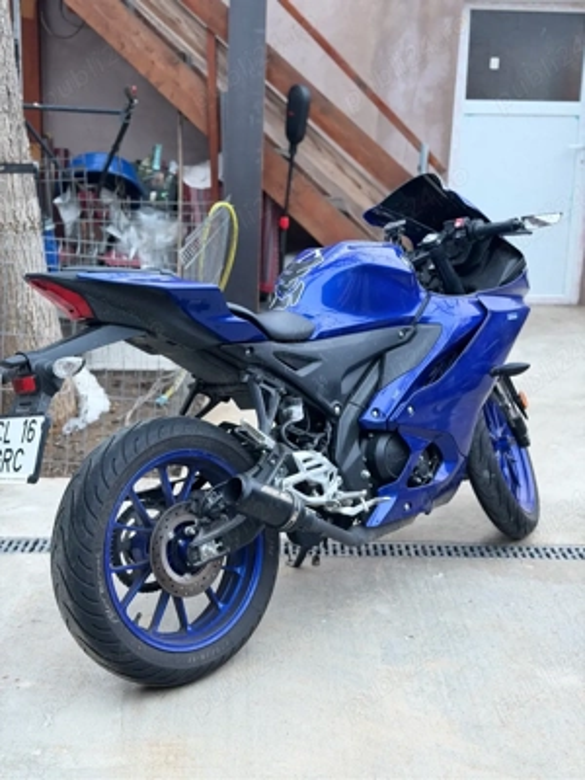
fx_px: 1082
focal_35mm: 48
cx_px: 292
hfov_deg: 30.3
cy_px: 390
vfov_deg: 39.7
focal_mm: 6.76
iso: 250
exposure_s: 1/42
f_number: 1.78
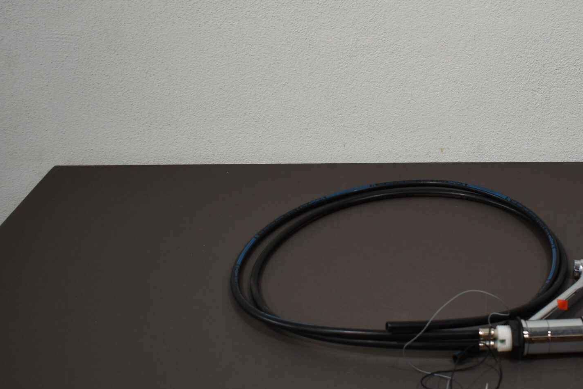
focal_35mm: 54
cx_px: 432
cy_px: 209
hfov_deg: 36.1
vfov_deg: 25.1
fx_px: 874
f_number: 3.8
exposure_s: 1/250
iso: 400
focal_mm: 20
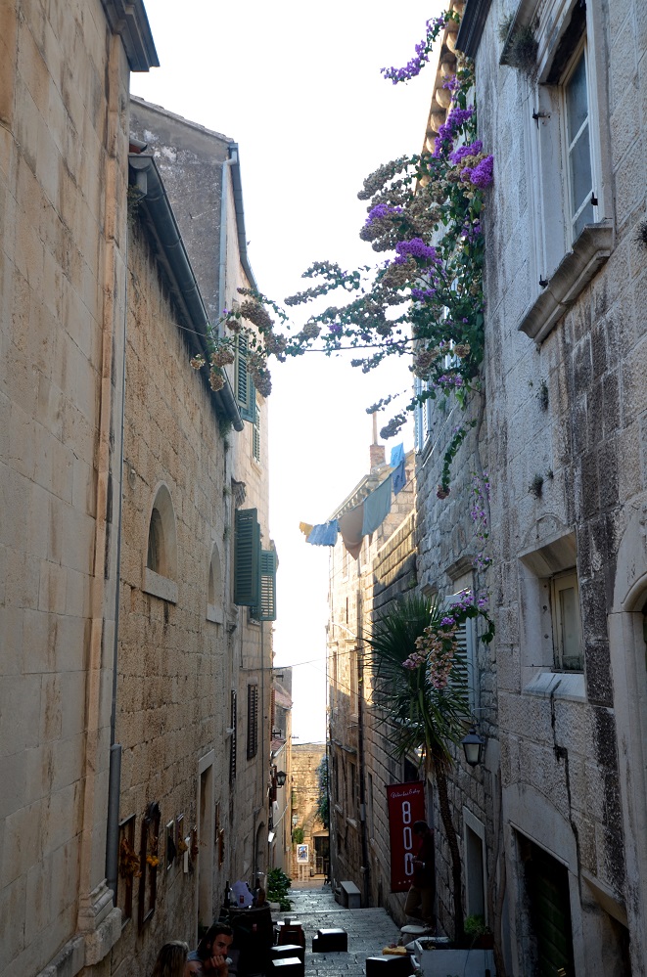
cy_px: 488
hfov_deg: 36.7
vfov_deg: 53.2
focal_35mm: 36
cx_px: 324
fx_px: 976
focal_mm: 24
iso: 125
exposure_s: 1/100
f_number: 4
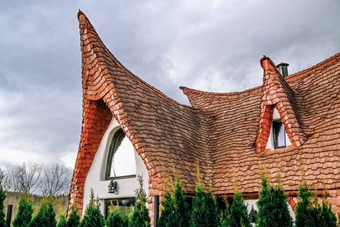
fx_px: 439
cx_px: 170
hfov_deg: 42.3
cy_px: 114
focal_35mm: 46
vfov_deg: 28.9
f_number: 4.5
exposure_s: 1/250
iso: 200
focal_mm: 31
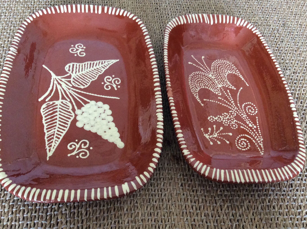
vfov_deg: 37.6
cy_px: 110
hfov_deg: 49.0
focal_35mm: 38
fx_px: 336
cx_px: 144
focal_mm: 3.3
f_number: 2.4
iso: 200
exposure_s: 1/25
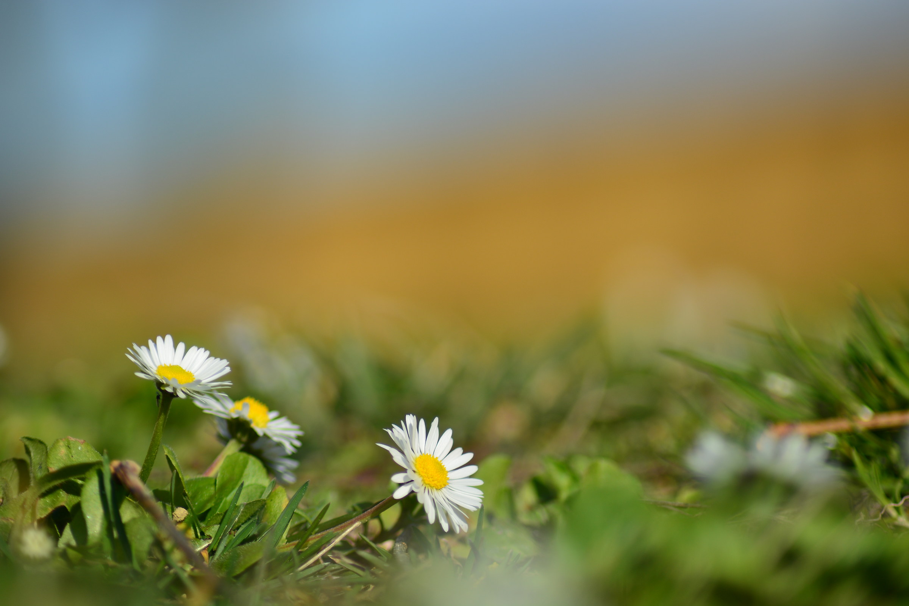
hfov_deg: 8.1
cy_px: 303
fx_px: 6438
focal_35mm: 255
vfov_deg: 5.4
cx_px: 454
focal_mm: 170
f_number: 5
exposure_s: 1/1000
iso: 100
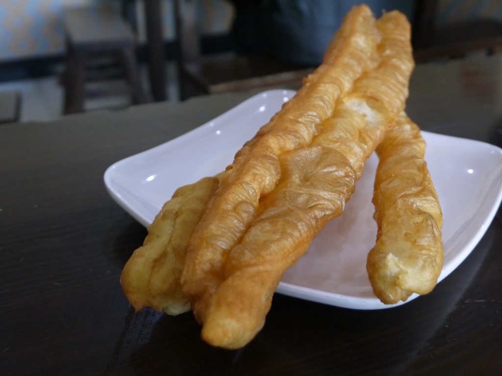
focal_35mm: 38
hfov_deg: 49.0
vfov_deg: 37.7
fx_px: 551
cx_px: 251
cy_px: 188
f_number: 4.4
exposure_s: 1/60
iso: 1250
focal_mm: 19
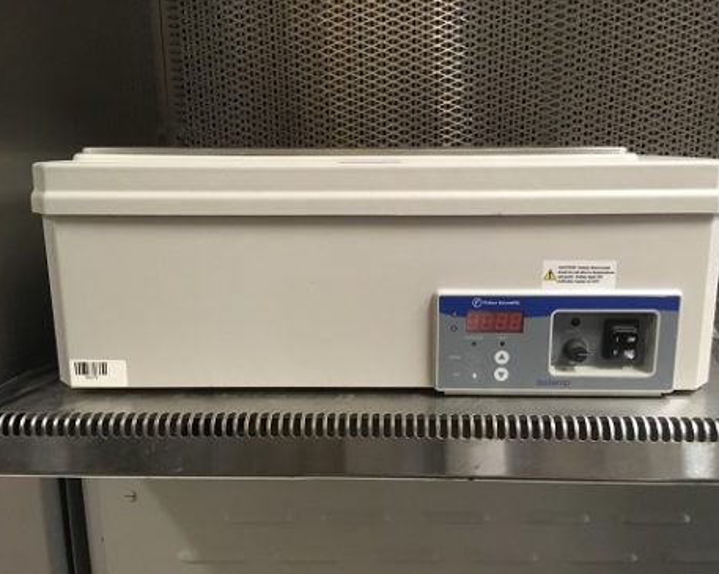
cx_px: 385
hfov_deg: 57.2
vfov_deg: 47.1
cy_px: 287
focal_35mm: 31
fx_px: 659
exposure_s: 1/15
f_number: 2.2
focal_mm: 4.15
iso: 320
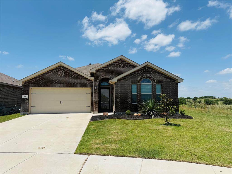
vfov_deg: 56.8
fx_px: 161
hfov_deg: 71.6
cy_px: 87
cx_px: 116
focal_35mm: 24
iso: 80
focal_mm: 6.76
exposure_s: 1/8130
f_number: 1.78
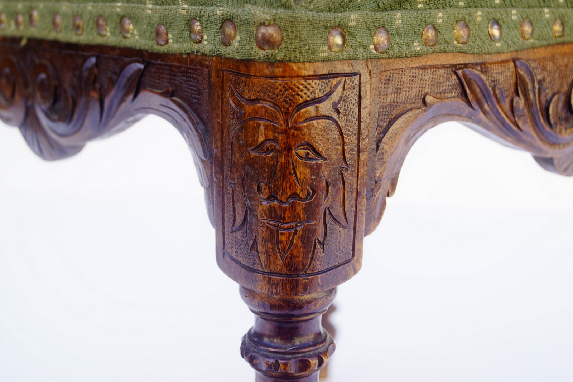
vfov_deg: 25.8
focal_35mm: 52
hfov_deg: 37.8
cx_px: 286
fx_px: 836
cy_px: 191
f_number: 5
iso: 100
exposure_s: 1/60
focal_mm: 35
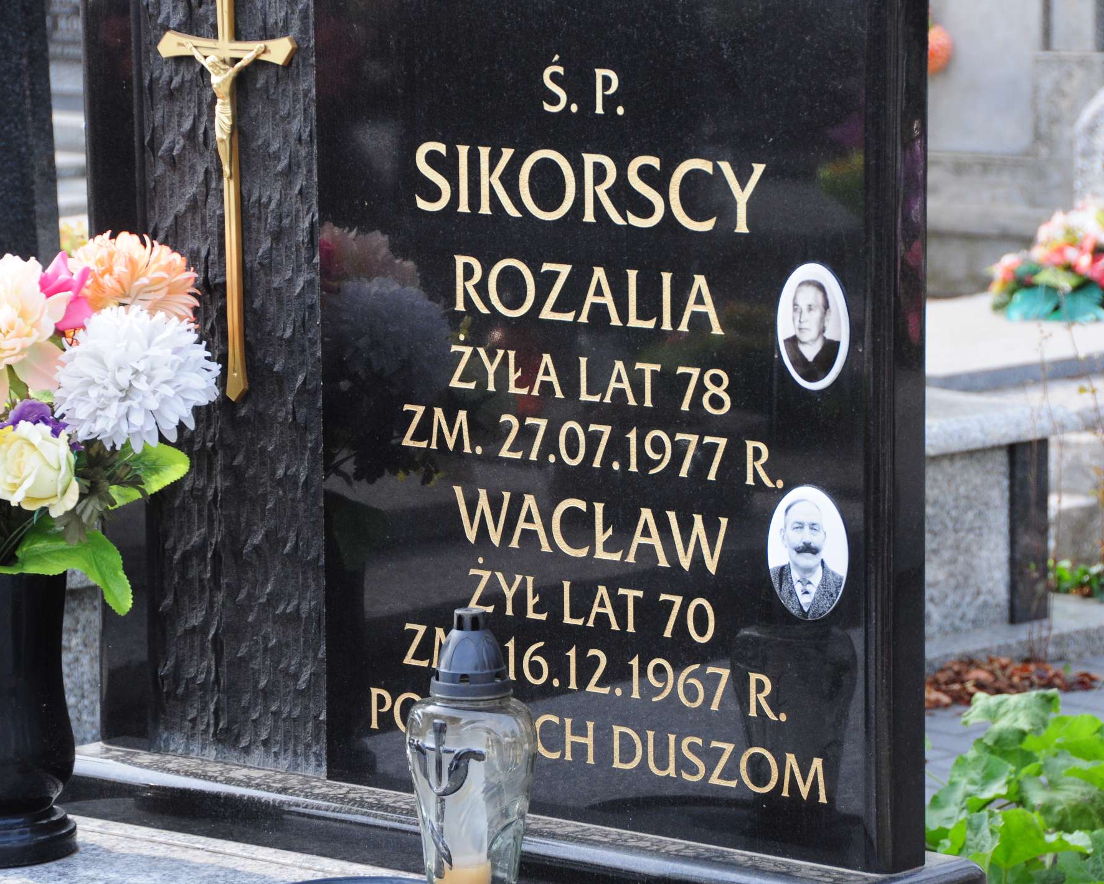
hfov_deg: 12.6
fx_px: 5000
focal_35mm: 153
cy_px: 443
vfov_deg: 10.1
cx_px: 576
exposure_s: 1/400
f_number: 7.1
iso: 500
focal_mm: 90
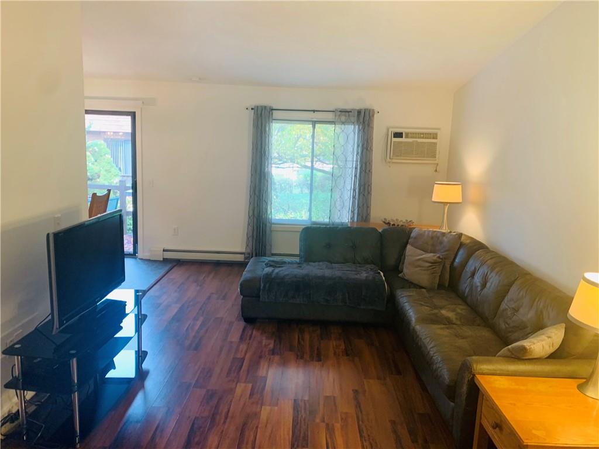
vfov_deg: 53.1
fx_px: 450
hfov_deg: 67.3
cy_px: 224
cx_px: 300
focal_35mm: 26
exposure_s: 1/60
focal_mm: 4.25
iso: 125
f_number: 1.8
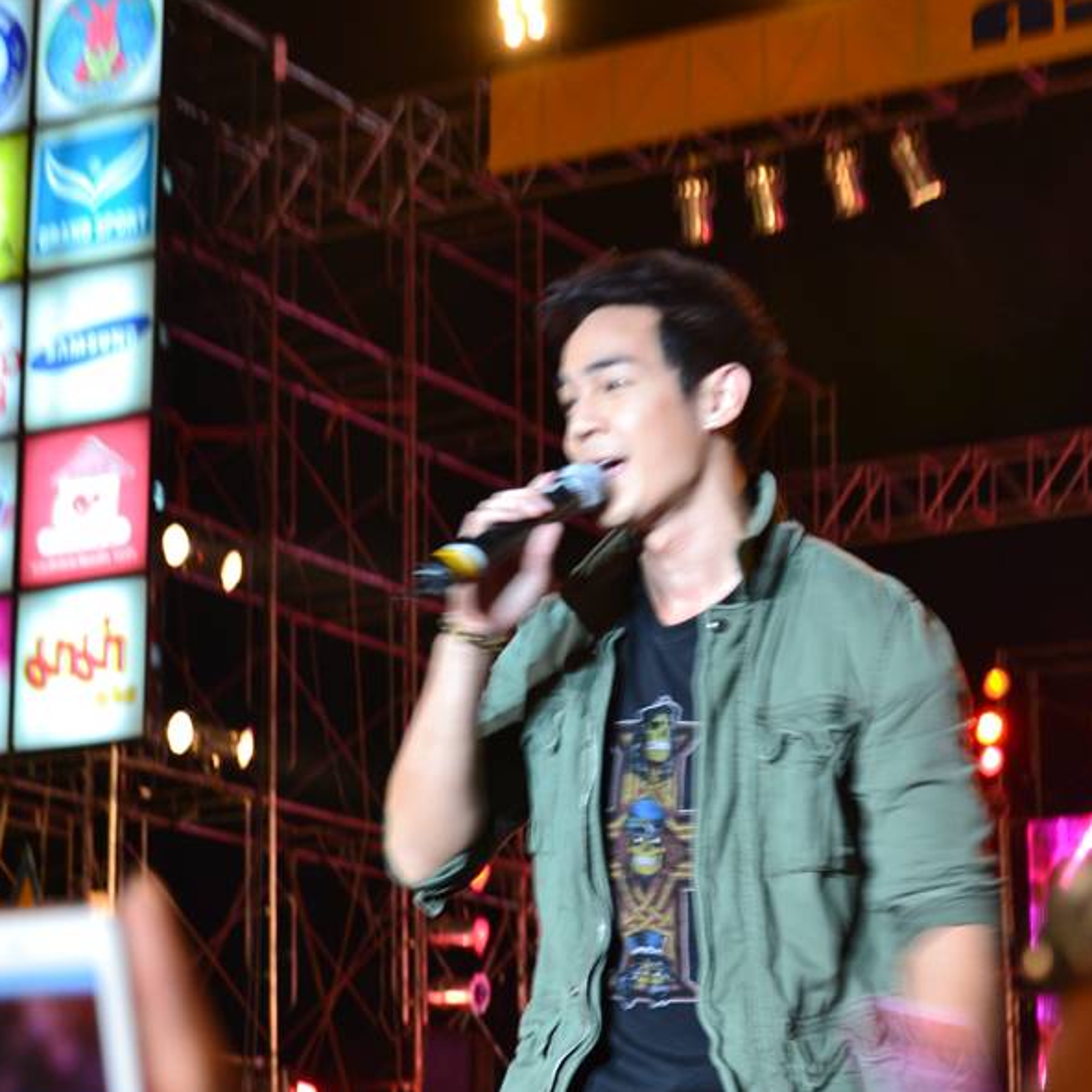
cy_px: 616
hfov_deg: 18.7
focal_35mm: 93
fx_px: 3319
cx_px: 544
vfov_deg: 18.7
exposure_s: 1/15
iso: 640
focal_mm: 48
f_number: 6.3
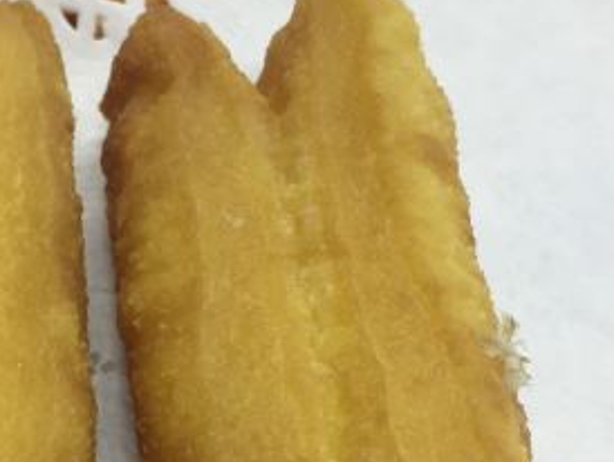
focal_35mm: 74
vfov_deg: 19.7
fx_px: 1314
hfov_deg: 25.9
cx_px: 139
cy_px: 360
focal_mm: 4.15
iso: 100
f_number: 2.2
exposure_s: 1/33
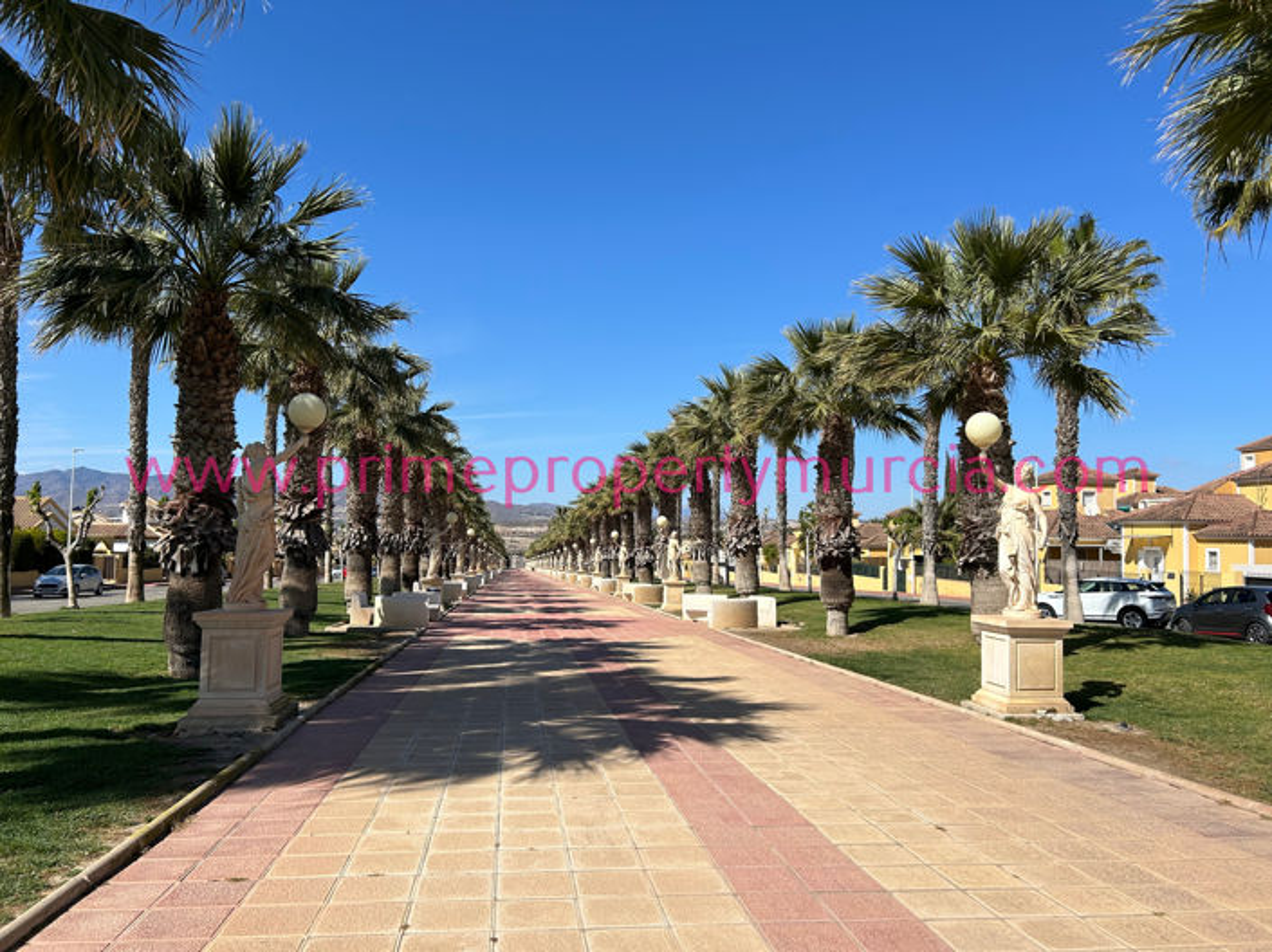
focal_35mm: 26
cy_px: 476
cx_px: 636
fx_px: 955
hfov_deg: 67.3
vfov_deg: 53.0
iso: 50
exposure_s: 1/6579
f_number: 1.5
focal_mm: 5.7
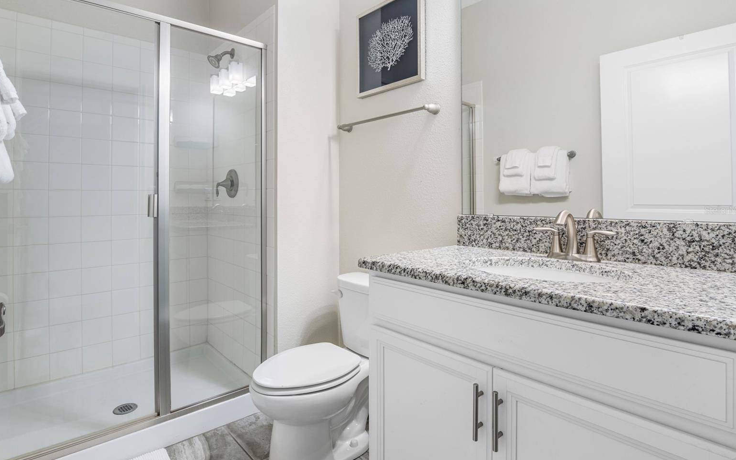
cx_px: 364
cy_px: 210
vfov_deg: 66.3
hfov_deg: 92.6
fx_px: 352
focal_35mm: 18
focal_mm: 11
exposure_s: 2
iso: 100
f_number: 9
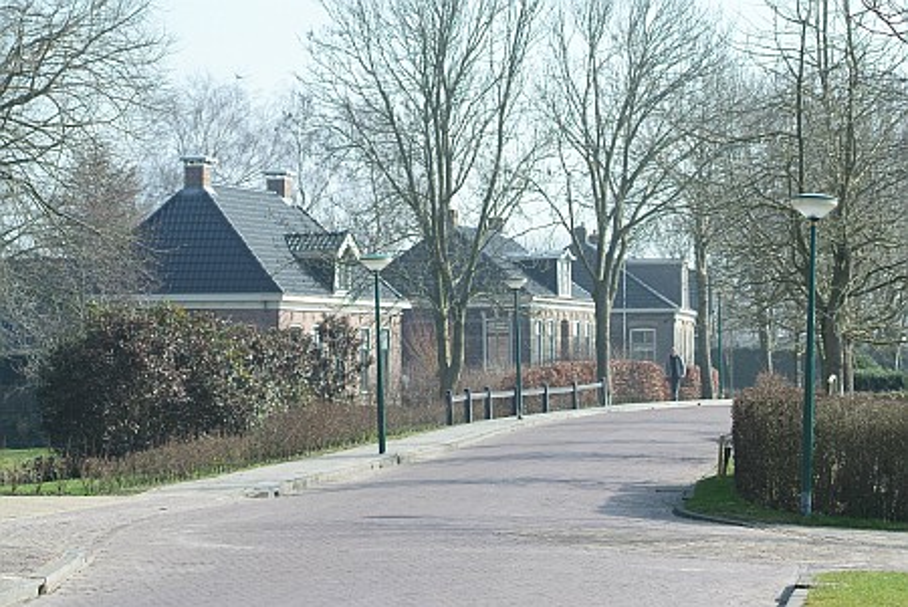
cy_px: 304
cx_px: 454
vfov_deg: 11.7
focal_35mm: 117
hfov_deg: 17.5
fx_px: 2954
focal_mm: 78
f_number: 8
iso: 200
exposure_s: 1/180
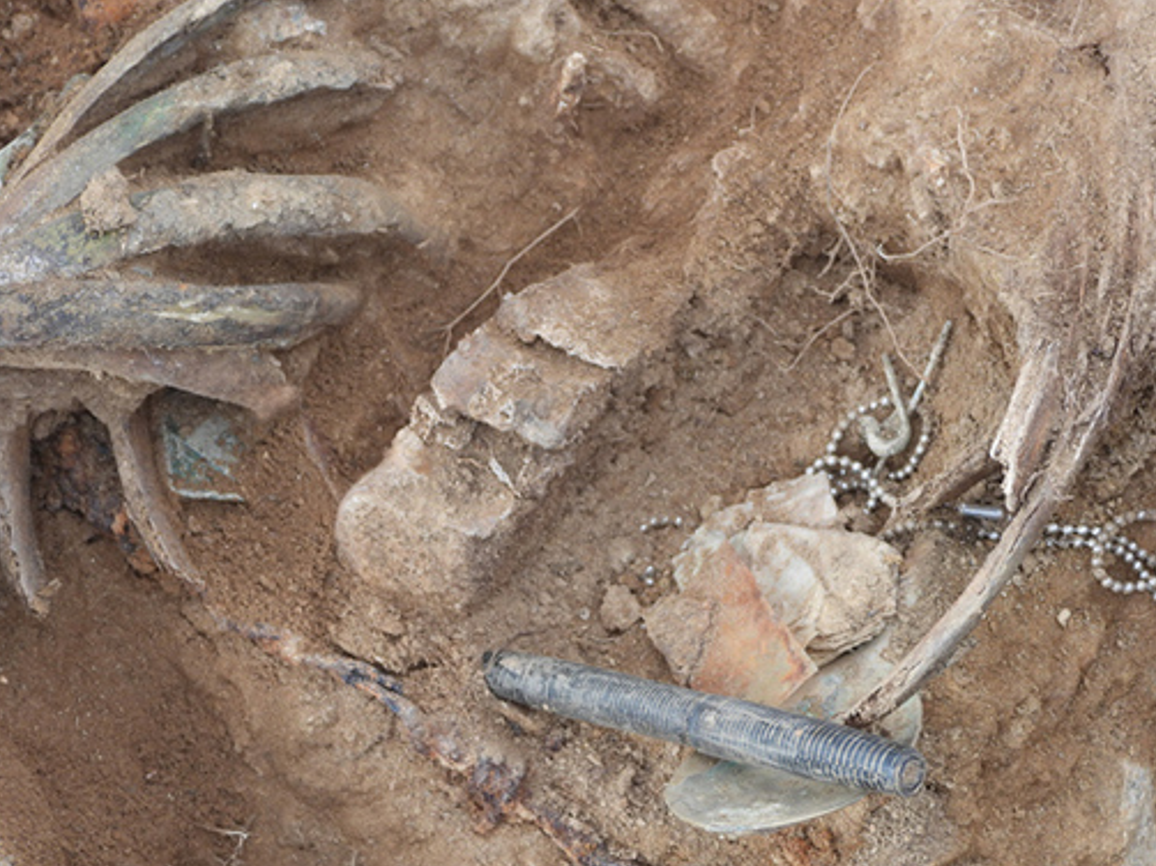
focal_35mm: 185
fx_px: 6175
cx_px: 594
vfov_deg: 8.0
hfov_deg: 10.7
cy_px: 527
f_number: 4
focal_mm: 26.1
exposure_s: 1/60
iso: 110
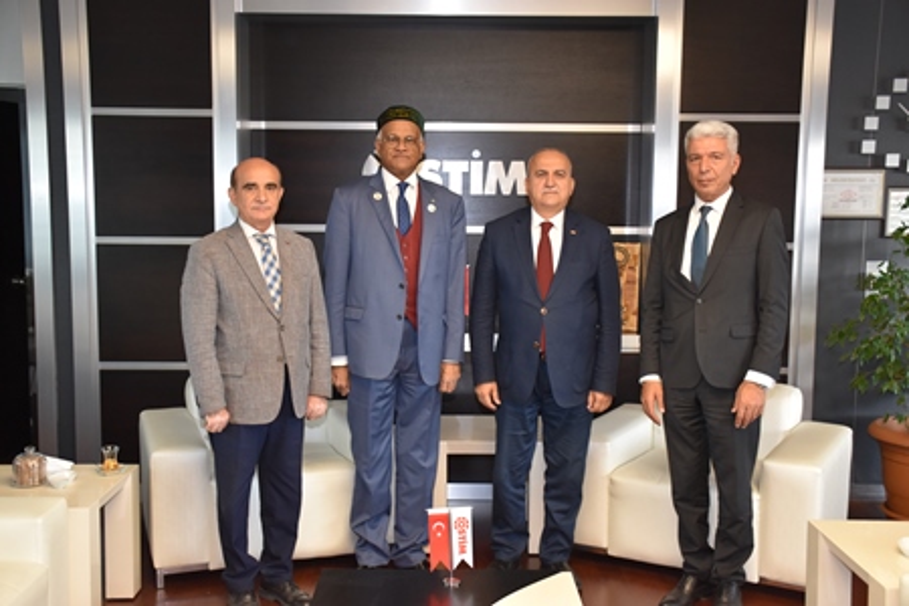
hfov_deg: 49.6
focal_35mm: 39
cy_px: 303
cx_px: 454
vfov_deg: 34.2
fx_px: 985
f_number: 3.8
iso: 1000
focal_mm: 26
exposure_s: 1/60
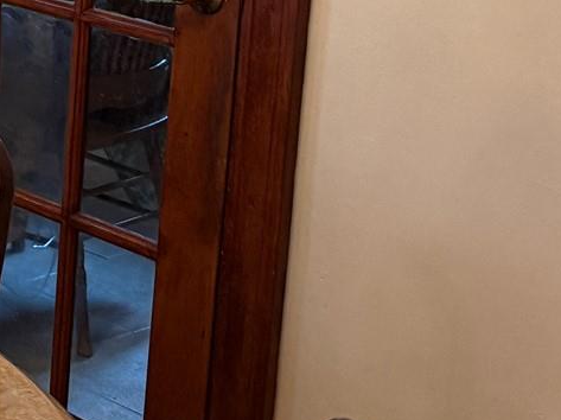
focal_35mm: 104
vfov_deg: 13.6
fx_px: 1684
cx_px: -553
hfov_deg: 15.3
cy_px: -153
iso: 320
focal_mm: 6.76
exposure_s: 1/60
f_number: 1.78
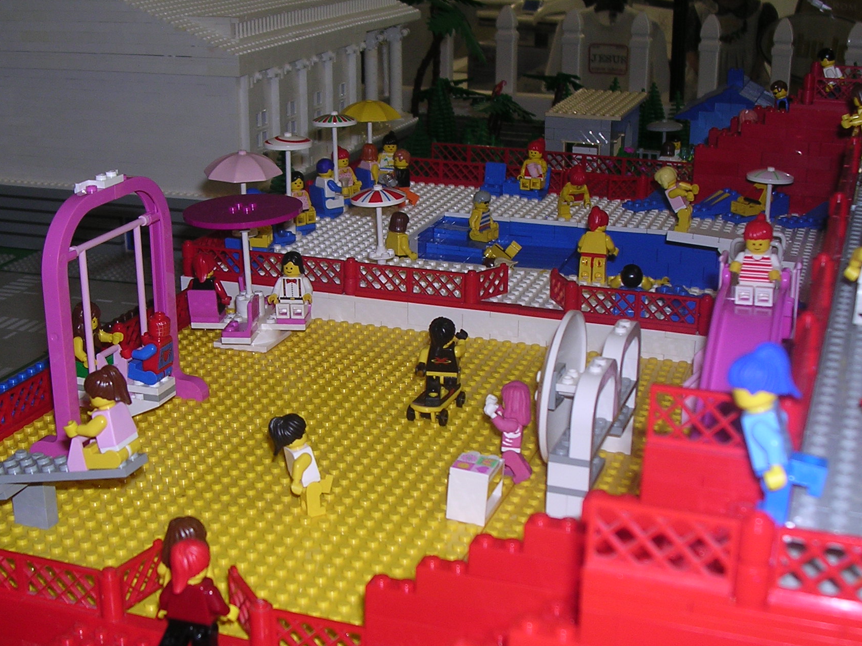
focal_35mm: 52
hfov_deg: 36.7
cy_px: 358
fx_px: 1295
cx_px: 360
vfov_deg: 28.0
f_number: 3
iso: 100
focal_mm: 6.6
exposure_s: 1/60.1
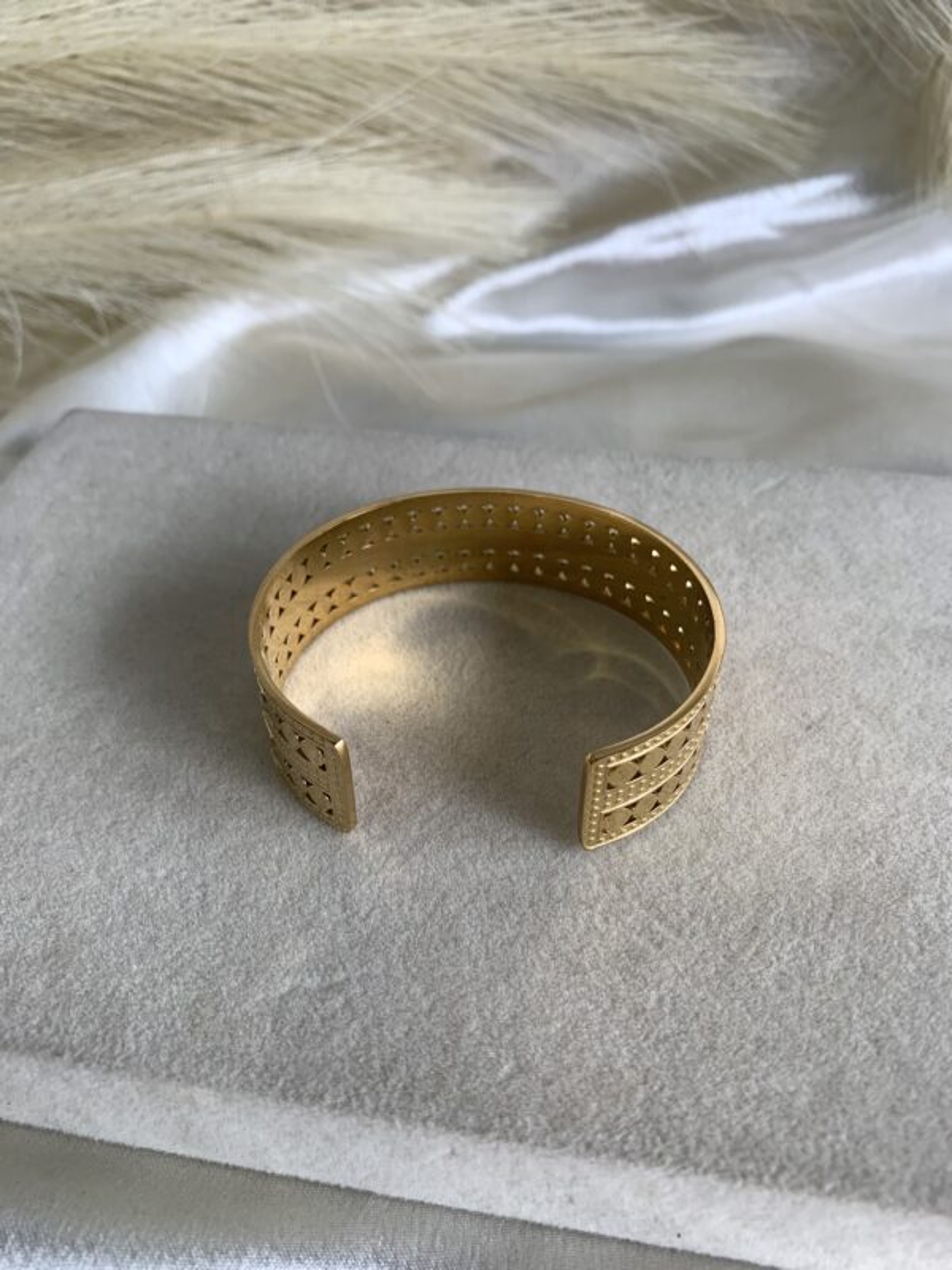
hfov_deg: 53.1
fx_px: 953
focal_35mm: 26
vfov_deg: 67.3
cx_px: 476
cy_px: 635
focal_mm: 4.25
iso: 40
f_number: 1.8
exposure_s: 1/100
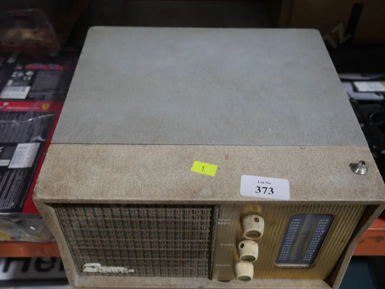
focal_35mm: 36
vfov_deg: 39.7
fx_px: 401
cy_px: 144
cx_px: 192
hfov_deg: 51.3
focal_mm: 18
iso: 400
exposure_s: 1/60
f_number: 4
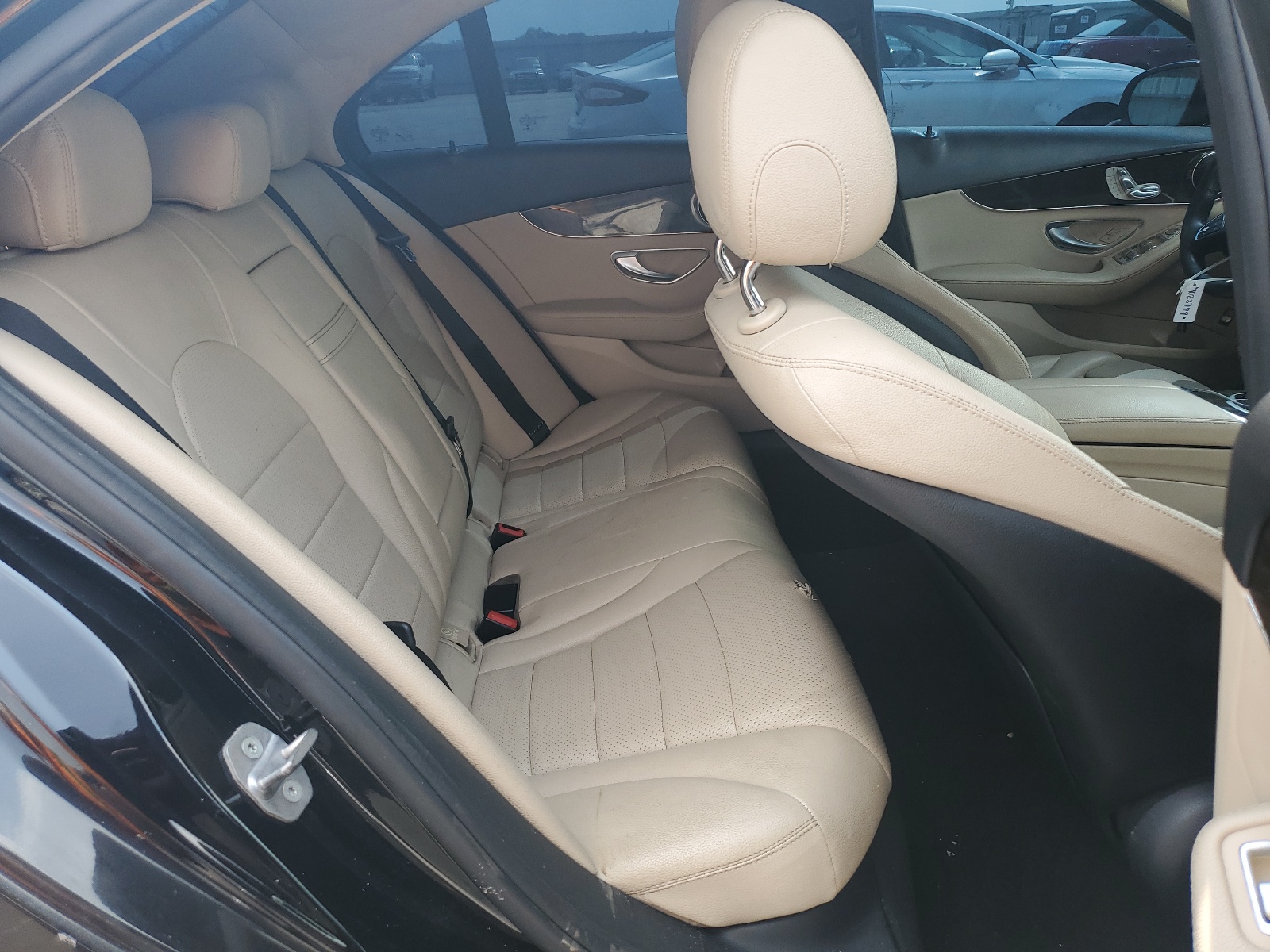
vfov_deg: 53.1
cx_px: 635
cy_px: 476
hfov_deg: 67.3
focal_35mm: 26
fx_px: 954
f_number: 1.5
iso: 50
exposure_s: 1/417
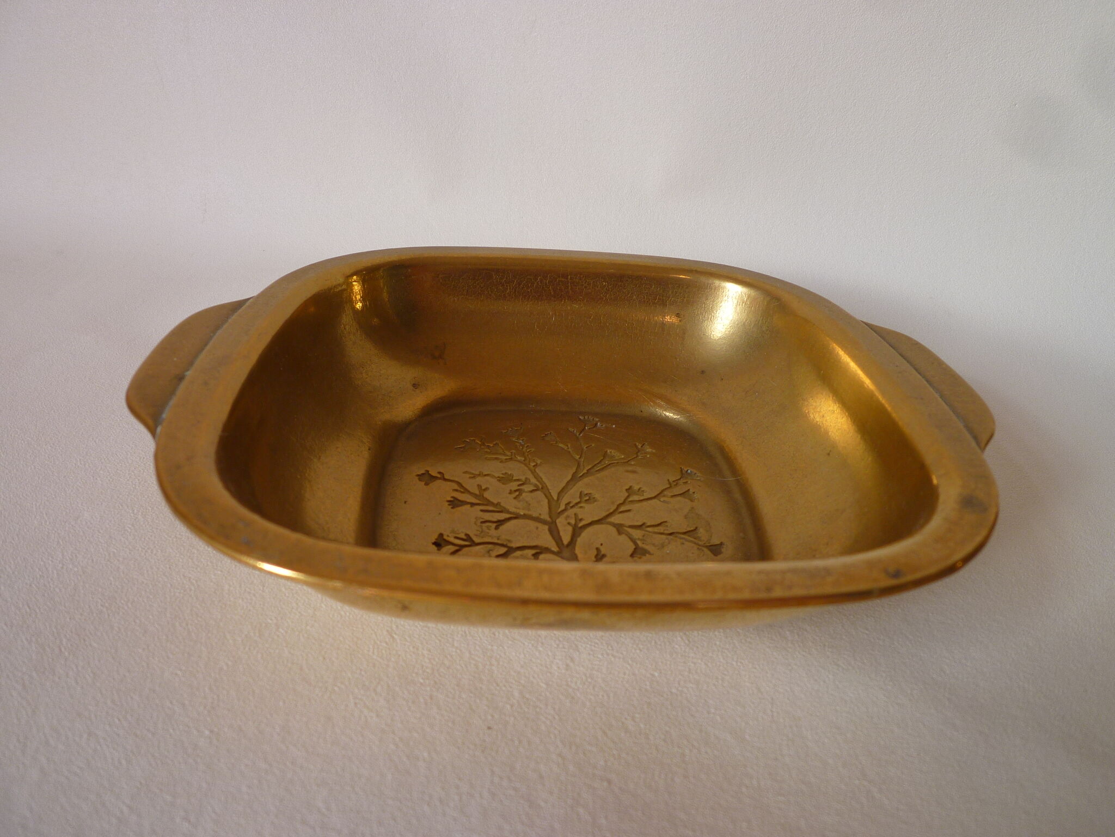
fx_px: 805
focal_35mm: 25
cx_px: 558
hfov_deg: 69.4
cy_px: 418
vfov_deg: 54.9
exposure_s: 1/60
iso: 80
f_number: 2.8
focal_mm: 4.5
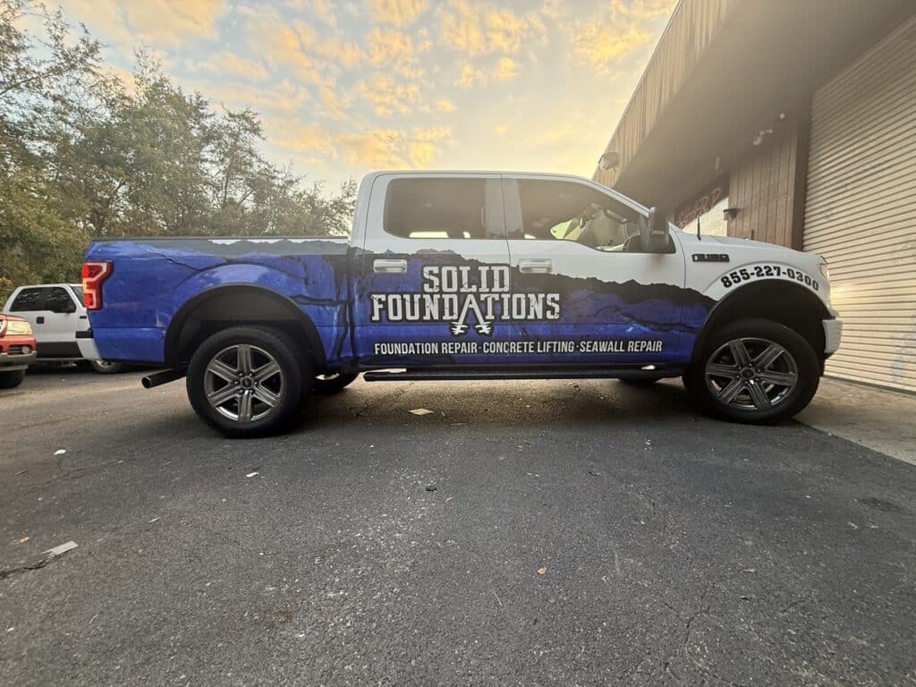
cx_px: 458
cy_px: 344
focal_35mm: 14
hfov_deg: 102.1
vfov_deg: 85.7
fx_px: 370
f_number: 2.2
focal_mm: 2.22
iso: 160
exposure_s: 1/99
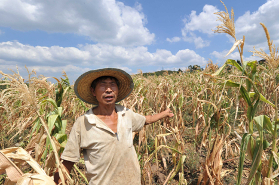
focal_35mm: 18
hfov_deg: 89.9
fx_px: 139
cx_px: 149
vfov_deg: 67.2
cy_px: 96
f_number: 8
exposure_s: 1/3200
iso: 400
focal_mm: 14
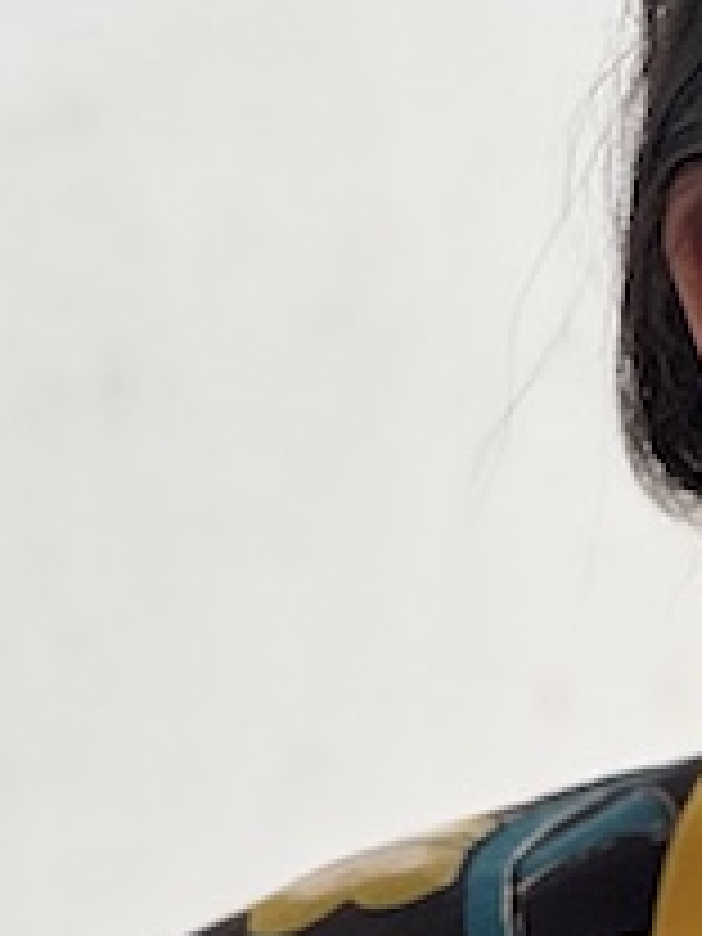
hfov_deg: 4.0
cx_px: 632
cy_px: 2192
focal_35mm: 369
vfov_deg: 5.2
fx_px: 9978
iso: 40
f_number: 2.8
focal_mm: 9
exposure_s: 1/99
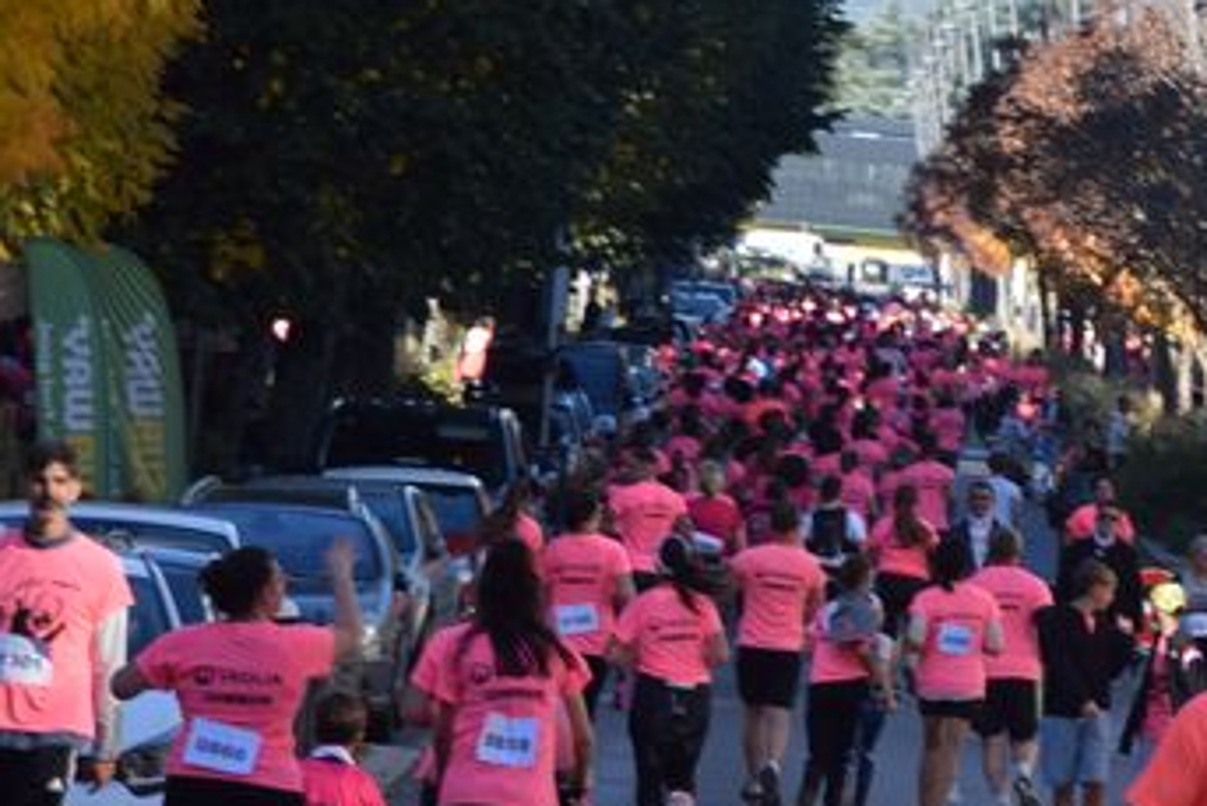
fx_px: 11504
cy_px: 421
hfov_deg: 6.0
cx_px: 1235
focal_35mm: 343
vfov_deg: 4.0
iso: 100
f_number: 6.3
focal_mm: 98
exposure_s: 1/160
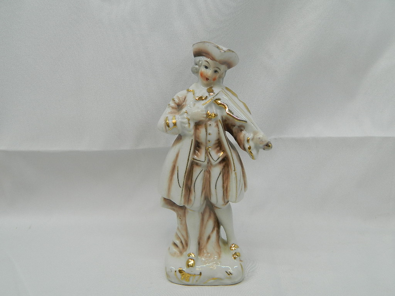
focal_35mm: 31
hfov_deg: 58.4
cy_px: 148
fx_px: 354
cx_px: 198
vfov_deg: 45.4
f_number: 3.2
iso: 80
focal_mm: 5.6
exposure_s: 1/60
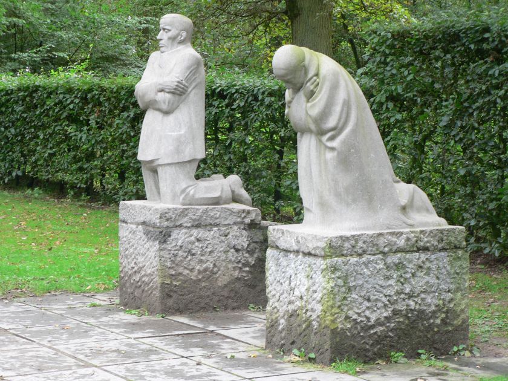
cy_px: 190
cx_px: 254
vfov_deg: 15.9
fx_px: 1365
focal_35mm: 93
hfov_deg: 21.1
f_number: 3.2
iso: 150
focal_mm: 15.5
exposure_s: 1/30
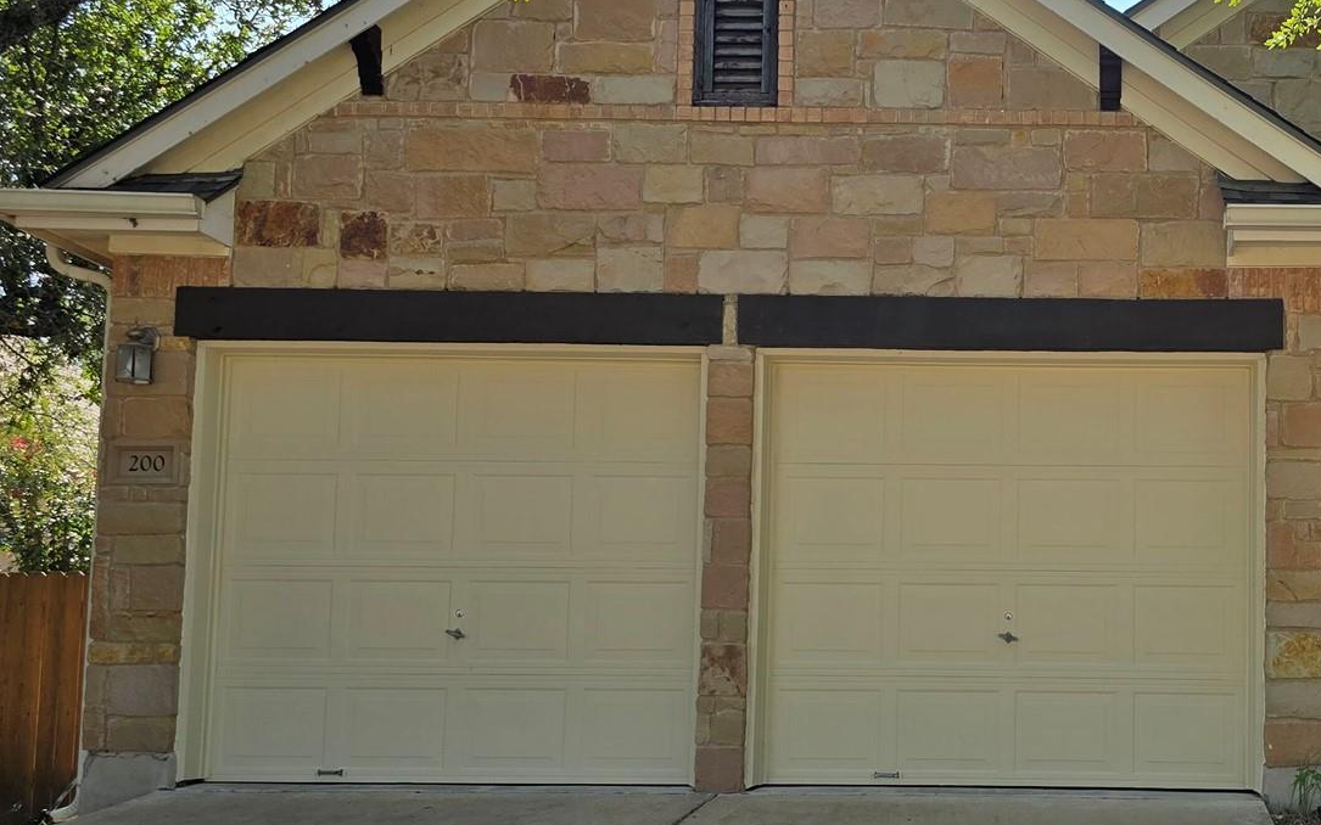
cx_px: 1032
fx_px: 1656
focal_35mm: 46
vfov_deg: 27.8
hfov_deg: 41.8
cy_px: 569
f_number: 1.7
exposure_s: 1/640
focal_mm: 6.3
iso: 12
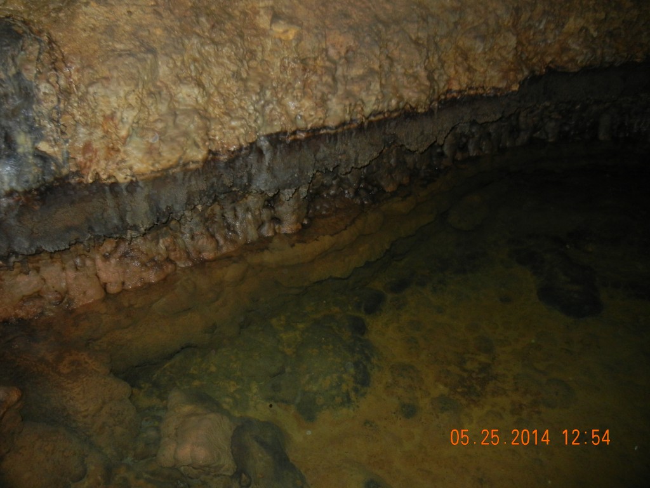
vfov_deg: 46.8
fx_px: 563
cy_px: 244
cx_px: 325
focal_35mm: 30
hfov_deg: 60.0
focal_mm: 5.4
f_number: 3.5
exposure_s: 1/30
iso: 400
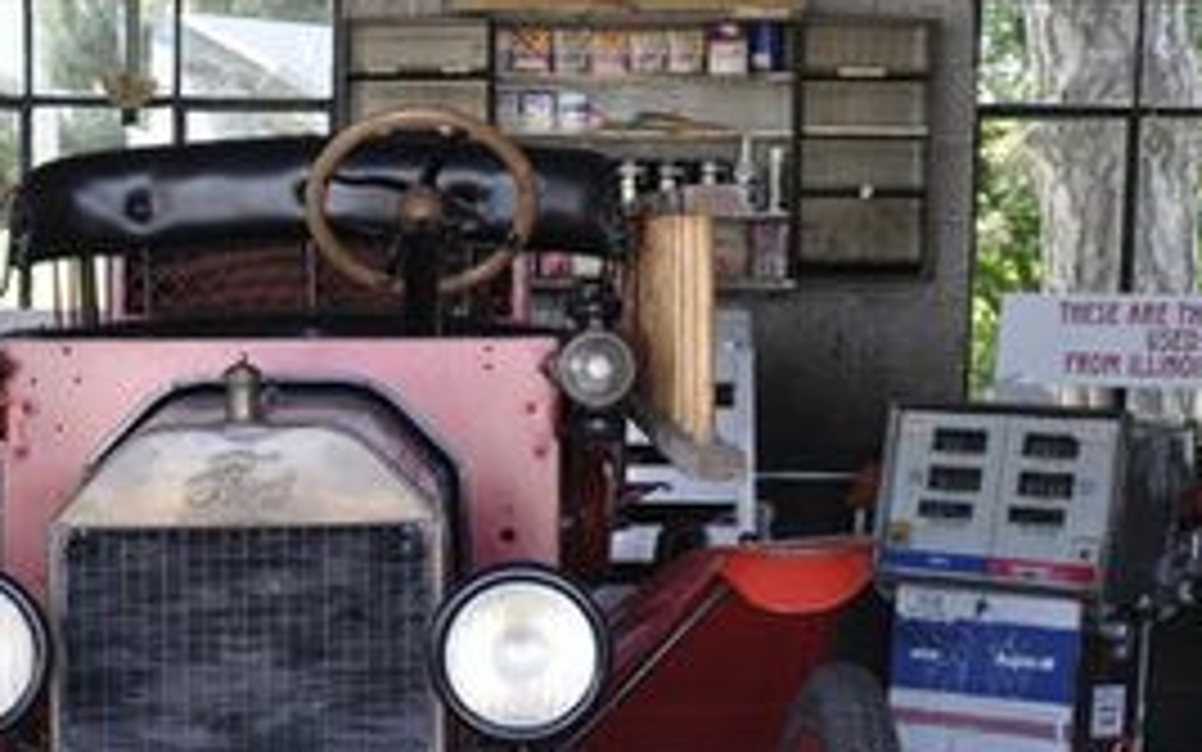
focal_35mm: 103
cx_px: 315
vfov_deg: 12.7
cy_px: 590
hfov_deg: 20.1
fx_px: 3375
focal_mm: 30
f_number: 4.2
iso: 720
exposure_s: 1/60
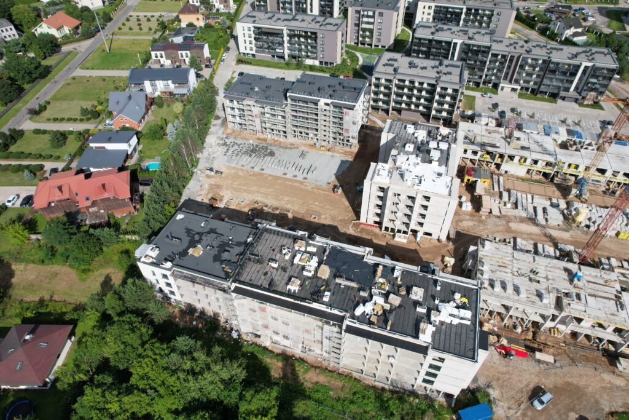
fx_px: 384
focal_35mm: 22
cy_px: 210
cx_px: 314
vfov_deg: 57.2
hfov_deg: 78.6
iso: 160
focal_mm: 8.38
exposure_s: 1/3200
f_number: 2.8
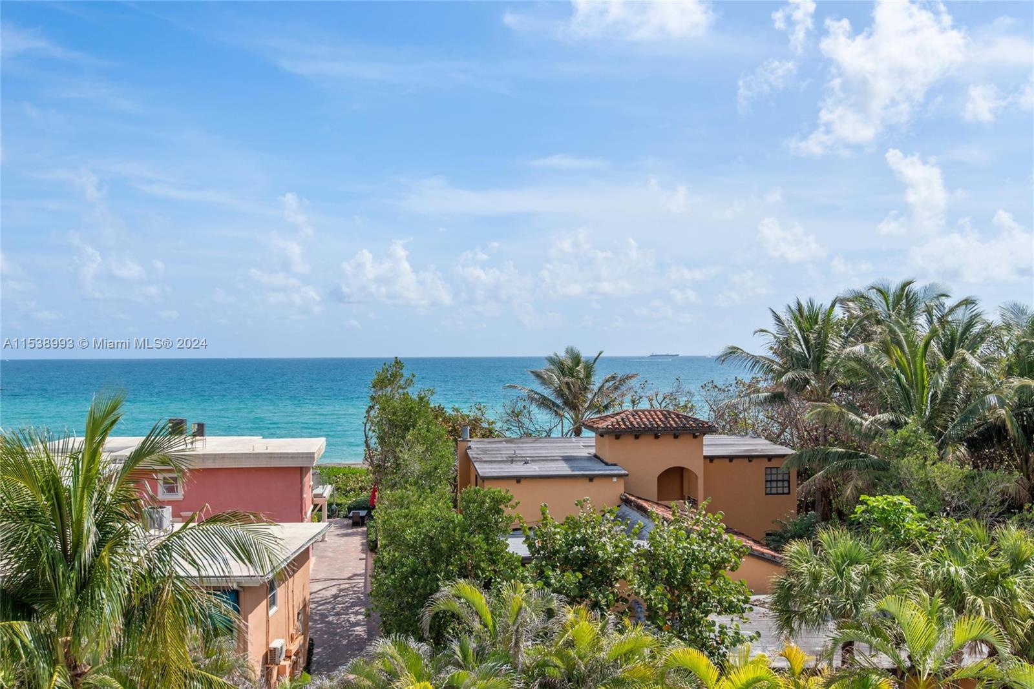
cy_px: 344
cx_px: 517
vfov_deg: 37.9
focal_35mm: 35
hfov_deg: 54.4
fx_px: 1005
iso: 250
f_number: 8
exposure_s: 1/1600
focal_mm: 35
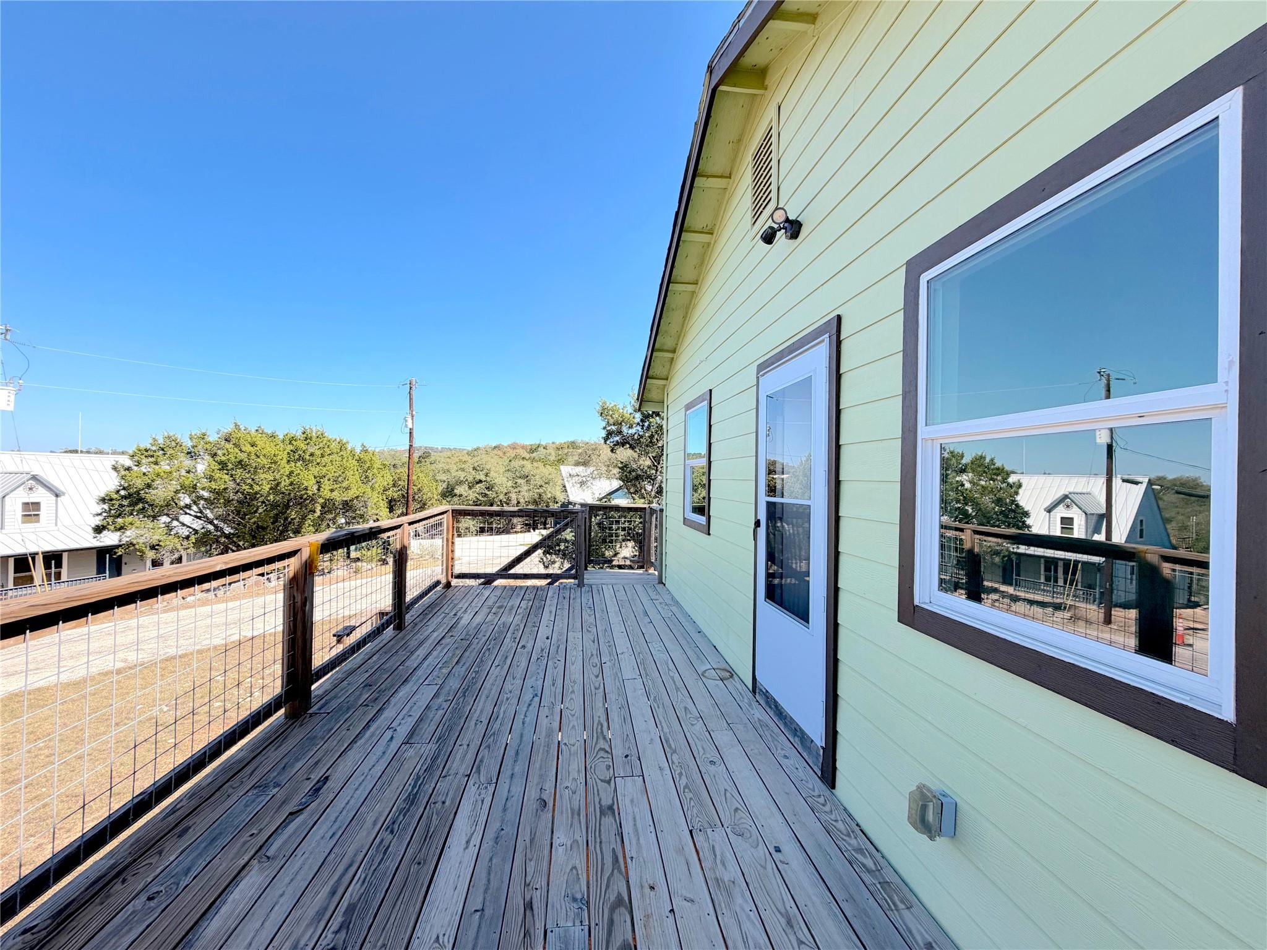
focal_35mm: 14
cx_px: 634
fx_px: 512
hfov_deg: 102.1
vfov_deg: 85.7
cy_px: 475
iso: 32
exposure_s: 1/770
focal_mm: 2.22
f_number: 2.2
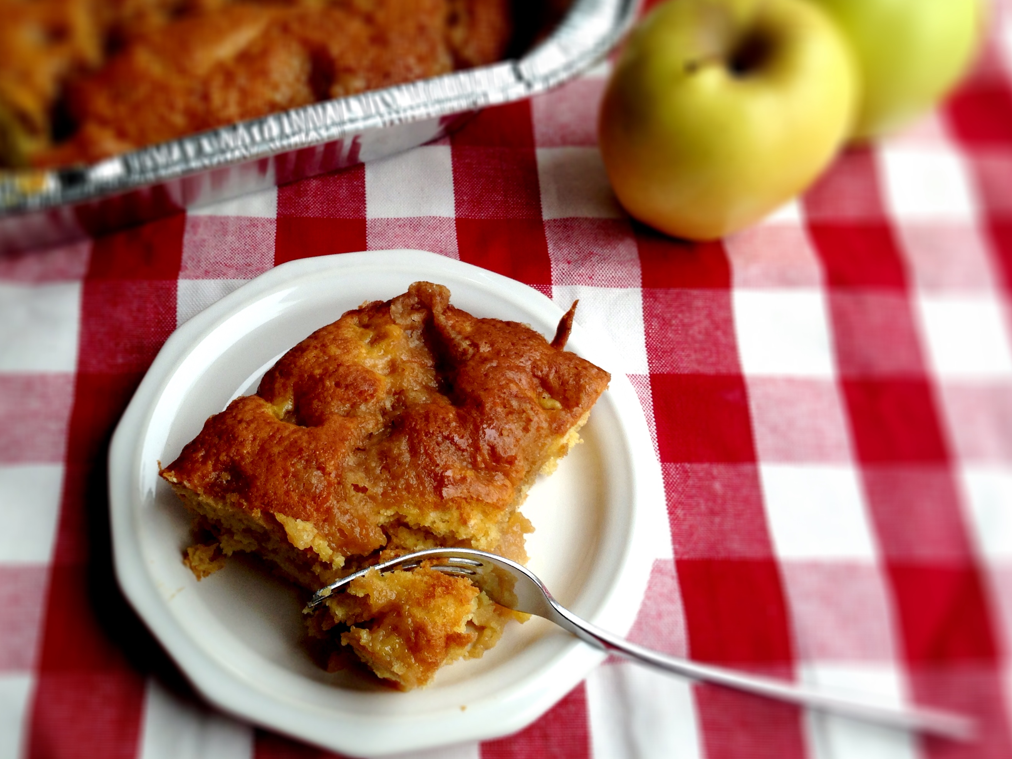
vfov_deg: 35.1
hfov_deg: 45.6
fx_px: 1199
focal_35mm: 41
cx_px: 411
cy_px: 420
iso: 50
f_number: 2.4
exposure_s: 1/124
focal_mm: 4.12
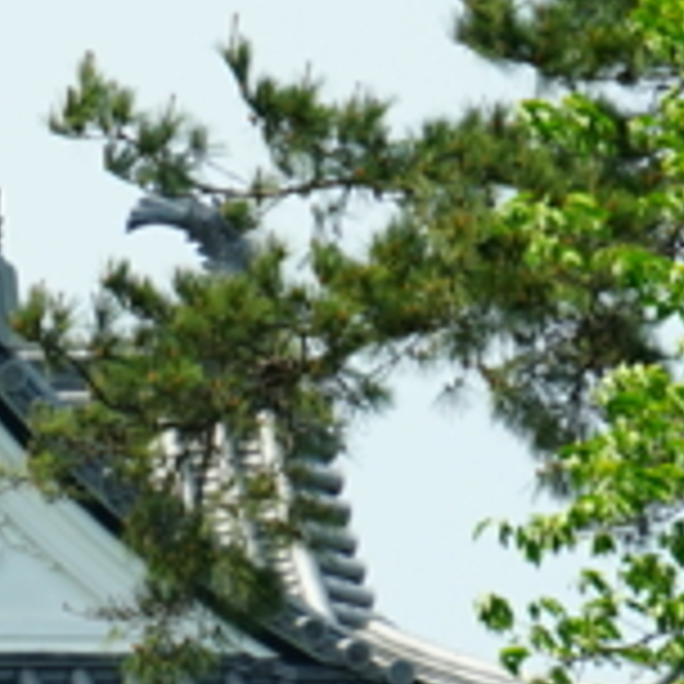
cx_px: -176
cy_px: 614
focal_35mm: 1197
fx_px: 26760
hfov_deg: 1.5
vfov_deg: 1.5
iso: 100
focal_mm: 178
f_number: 6.3
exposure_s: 1/320
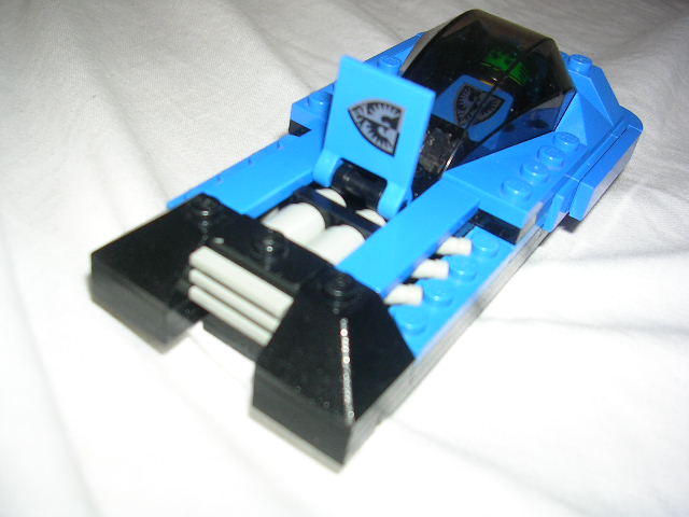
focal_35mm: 38
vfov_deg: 37.7
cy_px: 258
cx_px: 344
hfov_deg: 49.0
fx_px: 756
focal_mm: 5.8
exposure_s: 1/60.1
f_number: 2.8
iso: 50
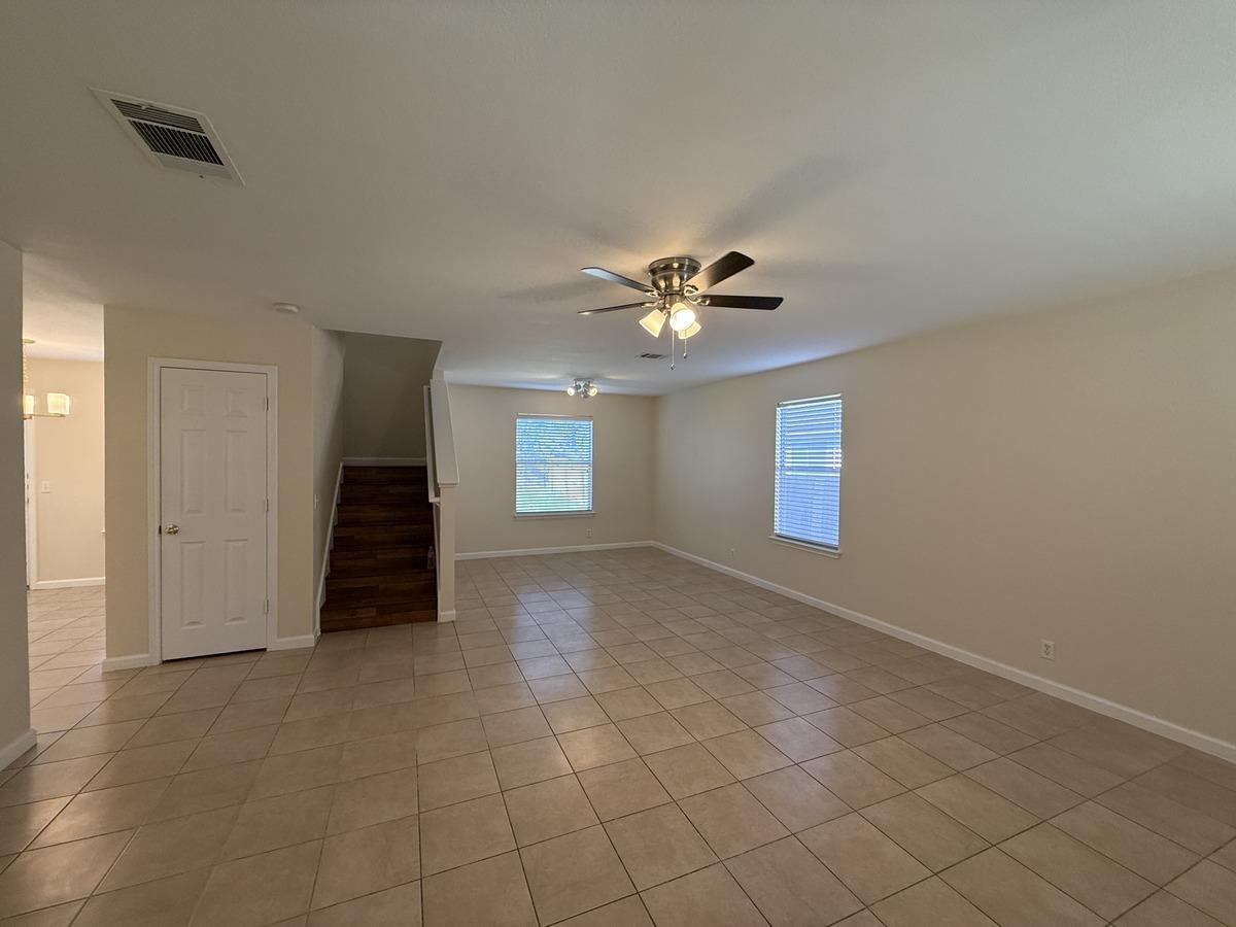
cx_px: 618
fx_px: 500
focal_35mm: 14
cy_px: 464
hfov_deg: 102.1
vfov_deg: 85.7
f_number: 2.2
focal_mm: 2.22
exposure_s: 1/120
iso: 200
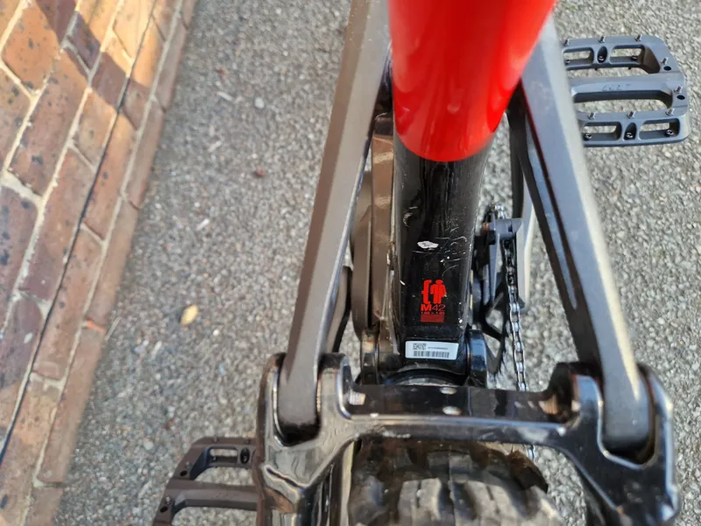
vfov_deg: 58.9
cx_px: 350
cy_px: 263
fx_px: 466
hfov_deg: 73.9
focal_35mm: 23
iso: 160
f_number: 1.8
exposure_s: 1/180
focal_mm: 5.4
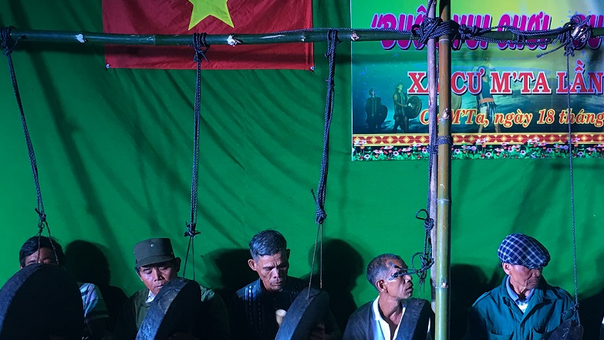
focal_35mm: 57
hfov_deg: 36.1
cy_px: 241
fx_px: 913
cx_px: 427
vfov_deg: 20.9
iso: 50
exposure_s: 1/17
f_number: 2.2
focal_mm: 4.15
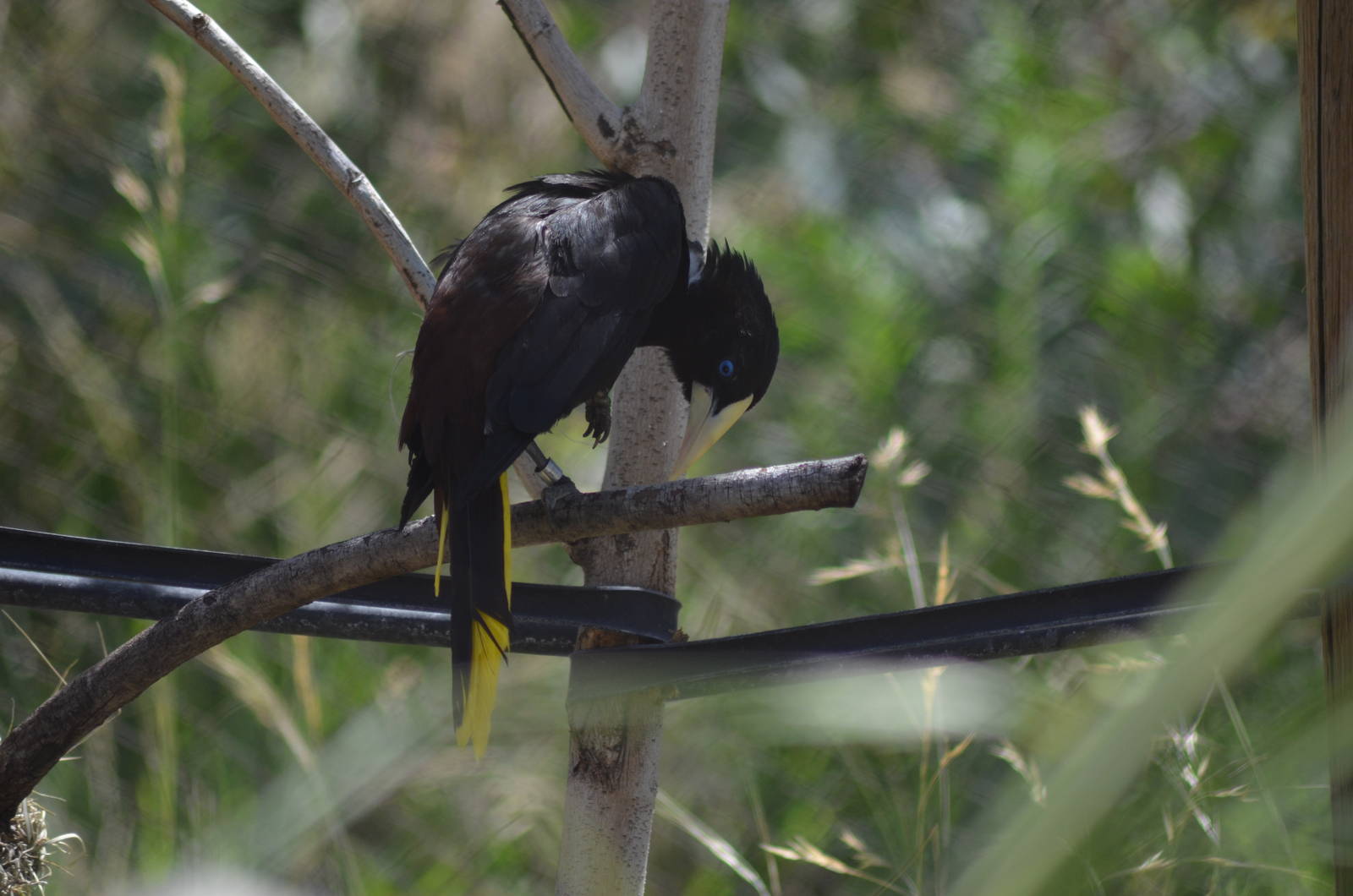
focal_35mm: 360
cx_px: 676
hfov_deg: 5.7
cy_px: 448
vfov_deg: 3.8
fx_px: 13503
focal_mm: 240
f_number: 5
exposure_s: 1/1000
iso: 400
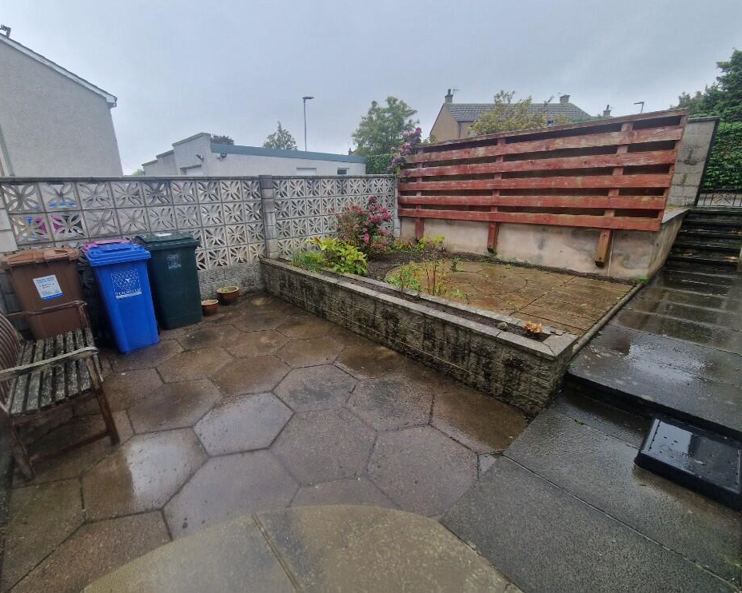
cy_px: 290
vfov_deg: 87.9
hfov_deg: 100.6
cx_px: 349
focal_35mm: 14
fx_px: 307
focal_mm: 2.2
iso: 50
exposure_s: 1/217
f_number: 2.2
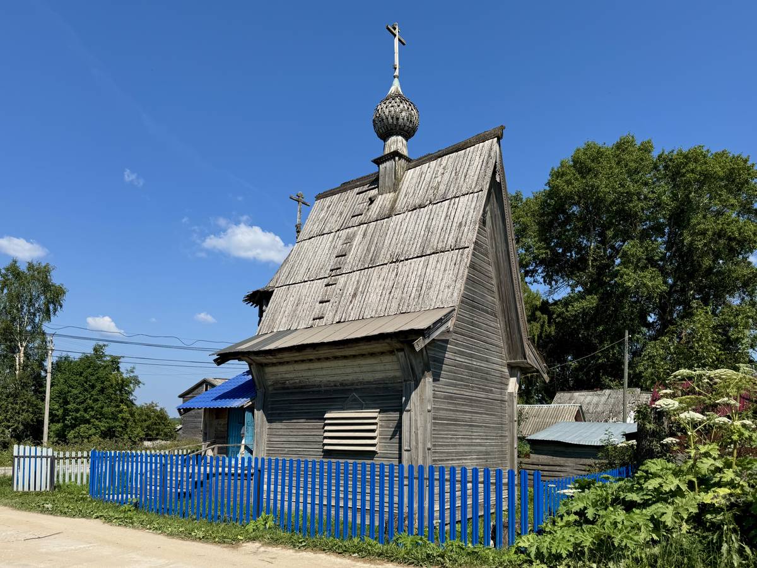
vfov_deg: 56.8
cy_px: 284
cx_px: 378
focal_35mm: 24
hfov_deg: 71.6
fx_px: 525
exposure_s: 1/4950
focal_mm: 6.76
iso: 80
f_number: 1.78
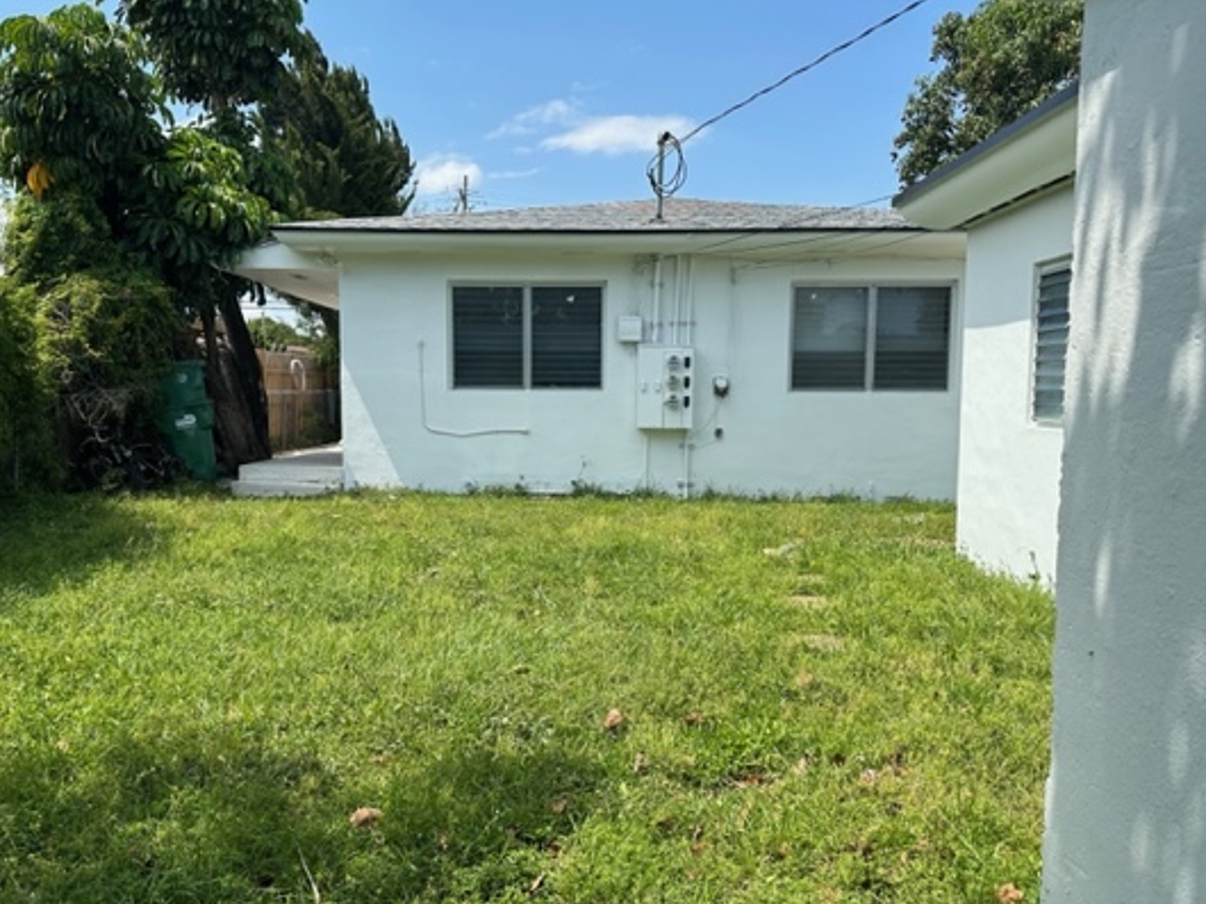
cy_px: 492
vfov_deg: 48.1
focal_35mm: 29
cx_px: 562
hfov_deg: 61.6
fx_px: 1010
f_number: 1.78
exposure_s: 1/3717
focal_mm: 6.86
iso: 80
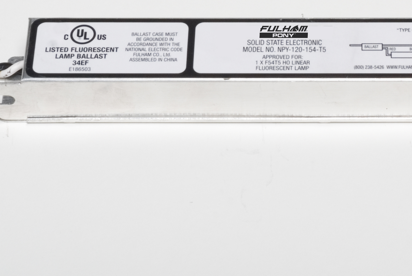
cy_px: 78
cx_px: 328
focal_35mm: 133
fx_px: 1524
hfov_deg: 15.3
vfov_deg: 10.3
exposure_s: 1/250
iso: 160
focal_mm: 48
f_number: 18
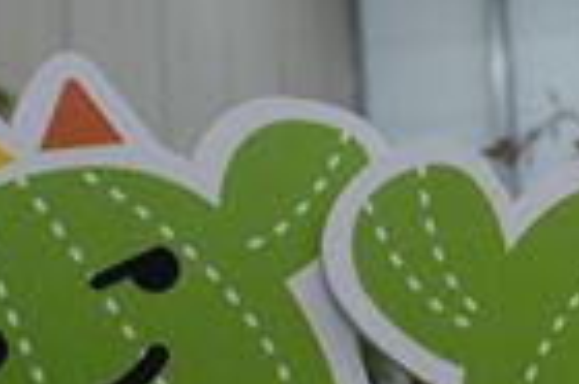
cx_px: 645
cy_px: 289
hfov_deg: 16.8
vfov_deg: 11.6
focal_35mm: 118
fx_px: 1896
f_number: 5.6
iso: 320
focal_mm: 22
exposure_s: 1/30
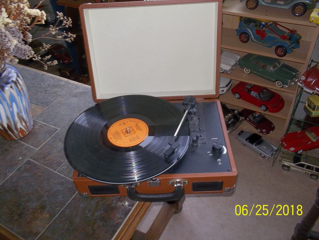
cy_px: 120
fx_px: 268
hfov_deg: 61.6
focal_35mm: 29
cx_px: 160
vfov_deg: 48.3
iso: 80
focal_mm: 4.1
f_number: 3.3
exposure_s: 1/30
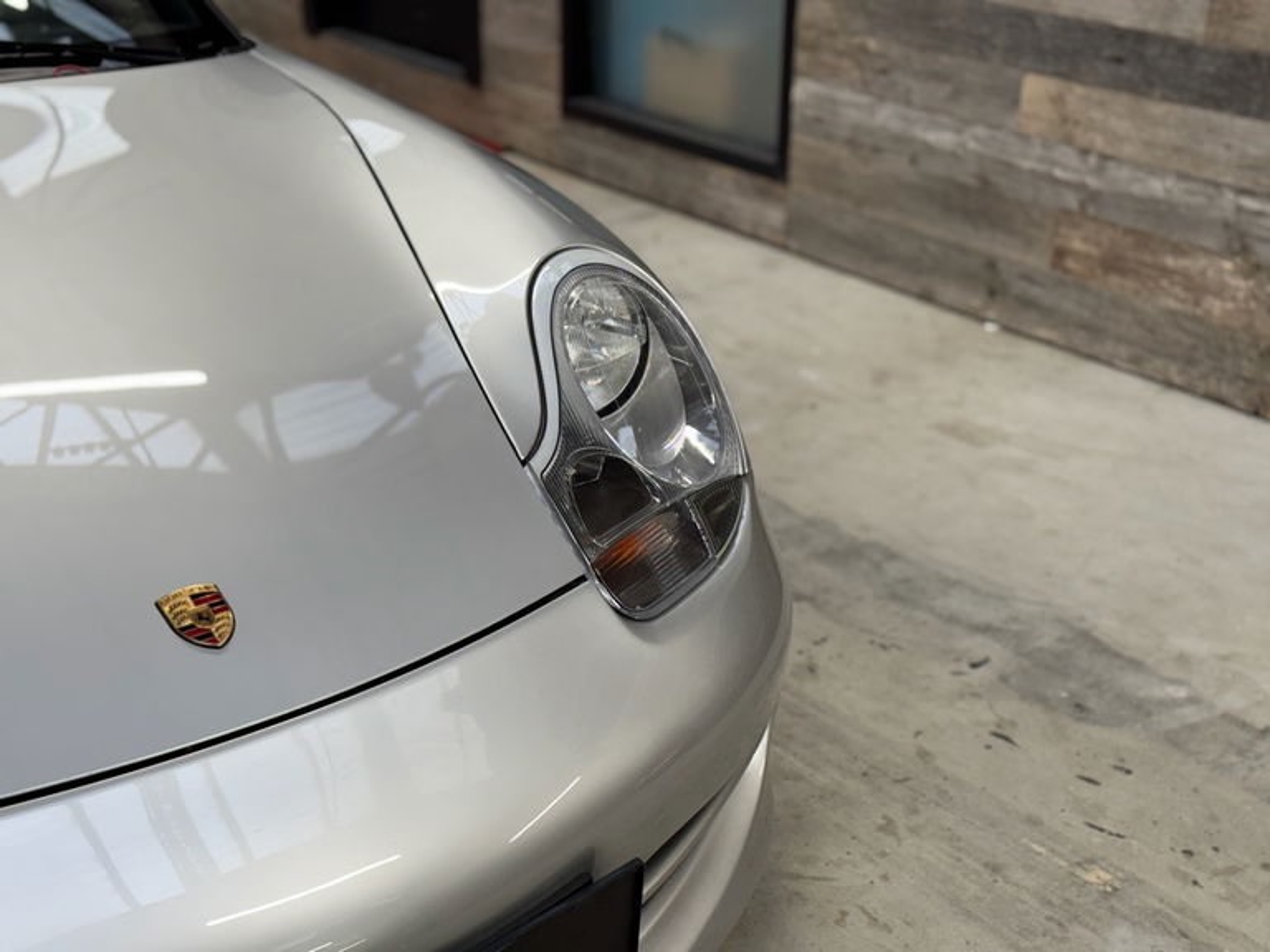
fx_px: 1761
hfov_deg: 39.7
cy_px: 476
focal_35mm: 48
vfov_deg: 30.3
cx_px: 635
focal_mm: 6.76
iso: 100
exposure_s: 1/100
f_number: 1.78
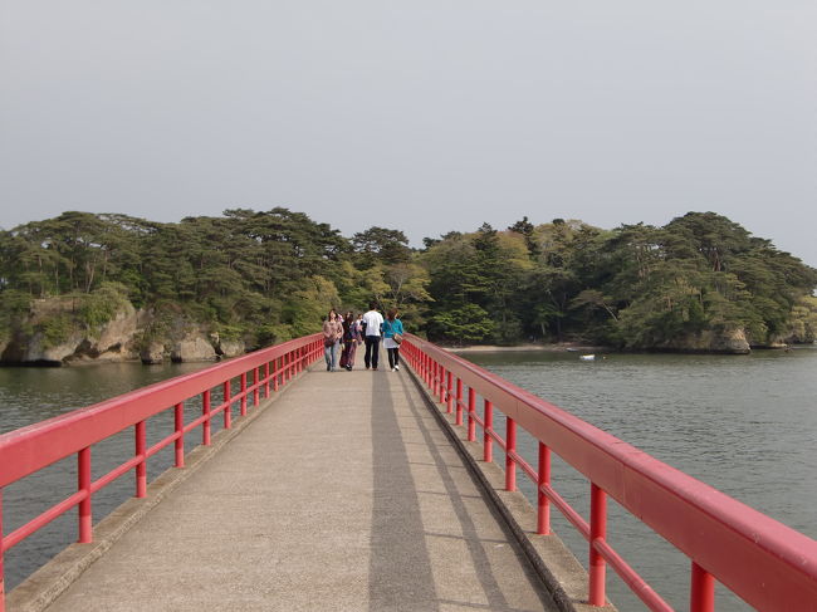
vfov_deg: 31.5
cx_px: 408
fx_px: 1085
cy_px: 306
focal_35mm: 46
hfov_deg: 41.3
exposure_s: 1/1000
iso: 64
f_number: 3.3
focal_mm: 8.2
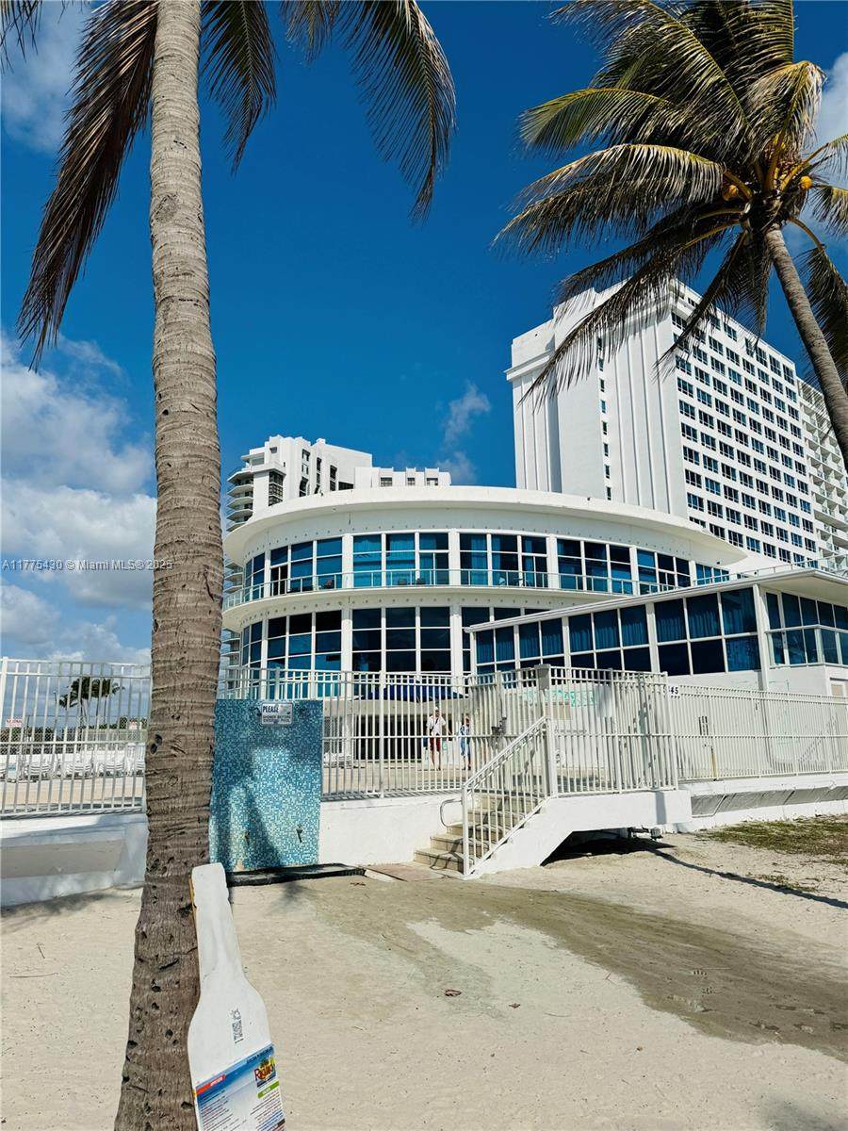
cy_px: 566
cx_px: 424
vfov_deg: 71.6
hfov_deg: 56.8
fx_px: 784
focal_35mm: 24
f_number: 1.78
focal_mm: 6.86
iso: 80
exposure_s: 1/15152
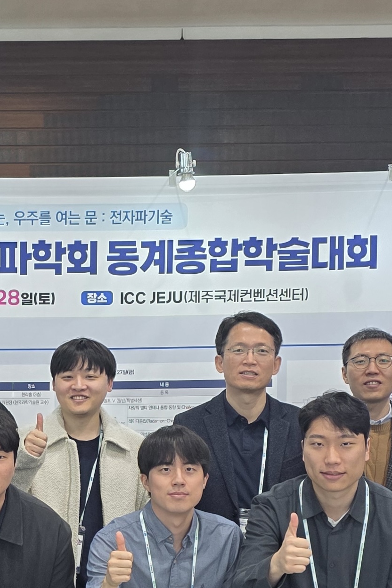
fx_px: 1111
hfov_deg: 19.9
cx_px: 112
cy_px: 540
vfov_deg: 28.4
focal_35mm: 68
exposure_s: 1/120
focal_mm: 6.3
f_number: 1.7
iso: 160
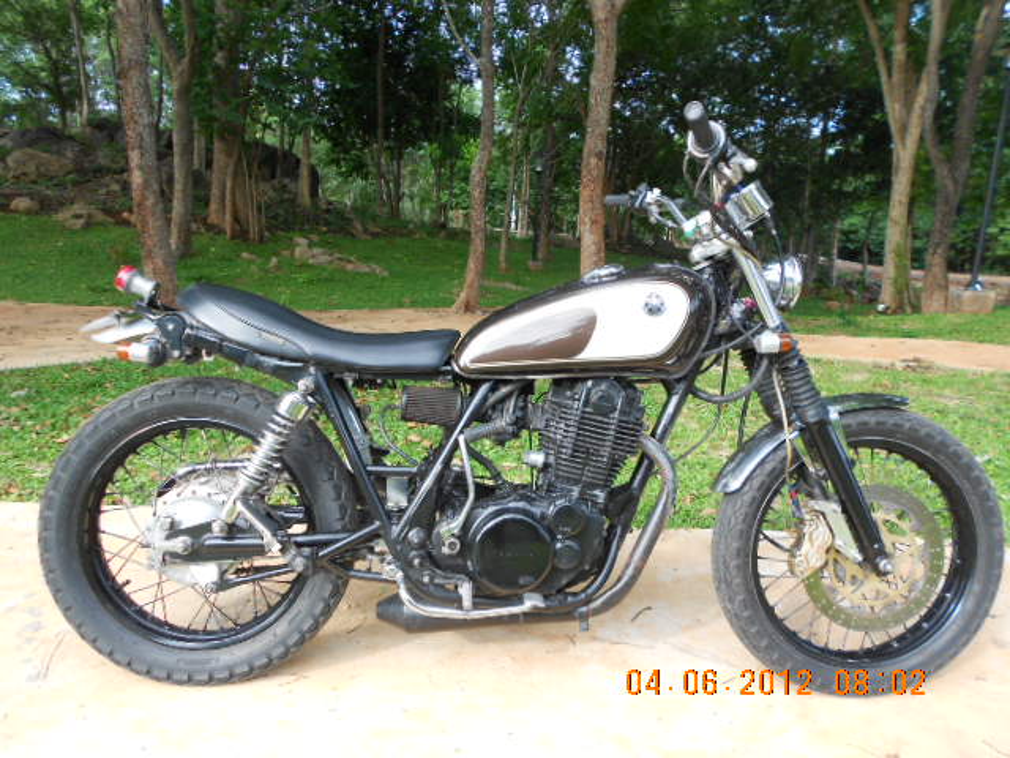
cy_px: 379
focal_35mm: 26
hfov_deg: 67.3
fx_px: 759
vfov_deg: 53.1
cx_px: 505
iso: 80
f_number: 3.2
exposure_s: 1/100
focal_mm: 4.6
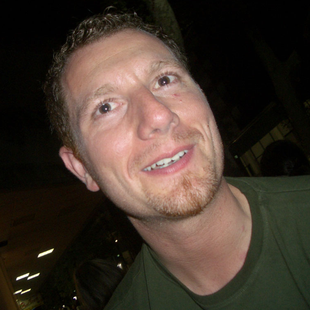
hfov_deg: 39.7
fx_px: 426
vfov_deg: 40.0
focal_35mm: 42
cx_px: 110
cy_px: 156
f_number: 2.6
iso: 100
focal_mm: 5.8
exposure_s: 1/60
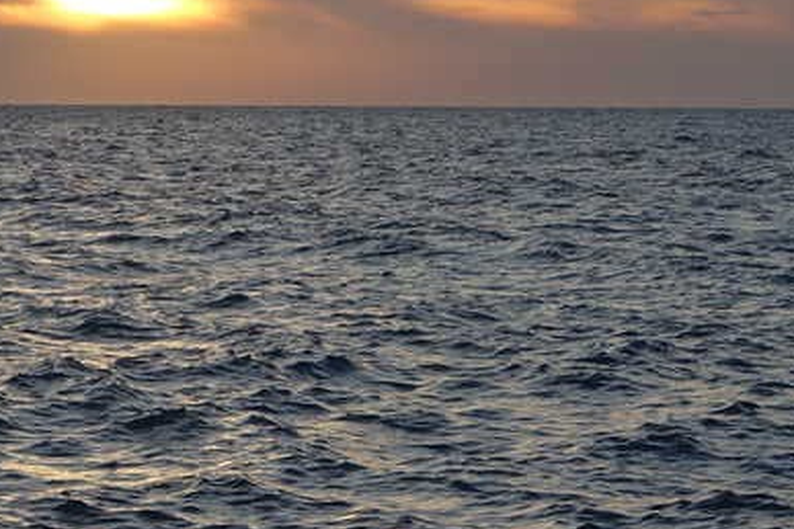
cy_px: 80
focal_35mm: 183
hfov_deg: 11.2
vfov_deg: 7.5
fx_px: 4036
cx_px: 68
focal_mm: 21.59
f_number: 5.6
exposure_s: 1/250
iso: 125
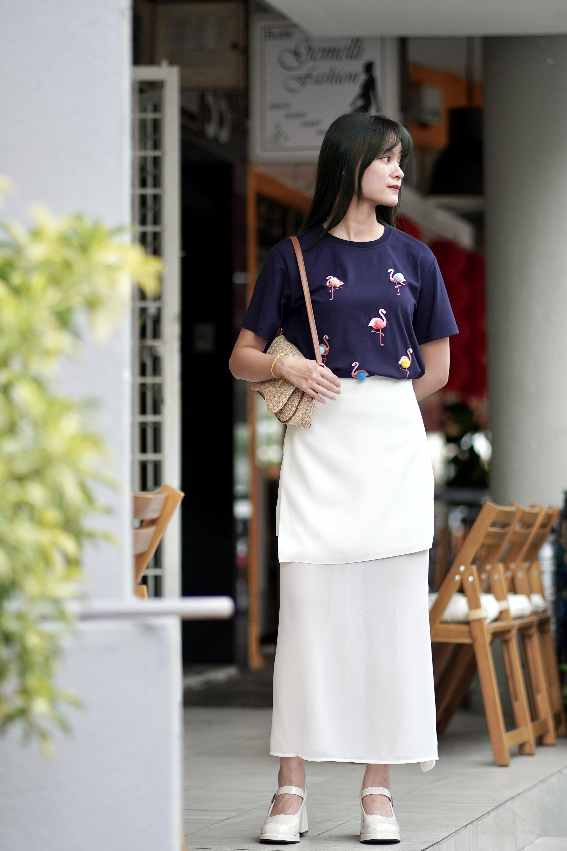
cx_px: 284
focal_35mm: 128
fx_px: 3012
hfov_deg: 10.8
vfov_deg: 16.1
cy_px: 426
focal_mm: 85
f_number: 1.8
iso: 100
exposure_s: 1/320
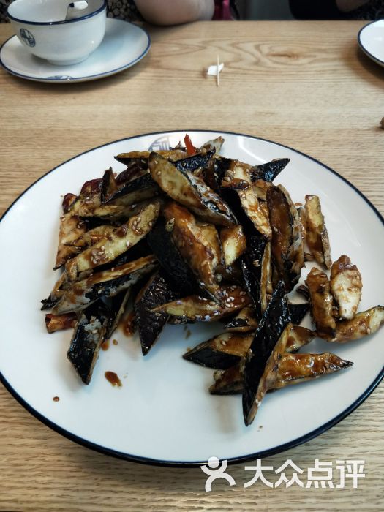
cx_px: 192
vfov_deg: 69.4
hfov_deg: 54.9
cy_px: 256
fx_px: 370
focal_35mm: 25
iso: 321
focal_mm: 4.27
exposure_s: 1/33
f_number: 1.7
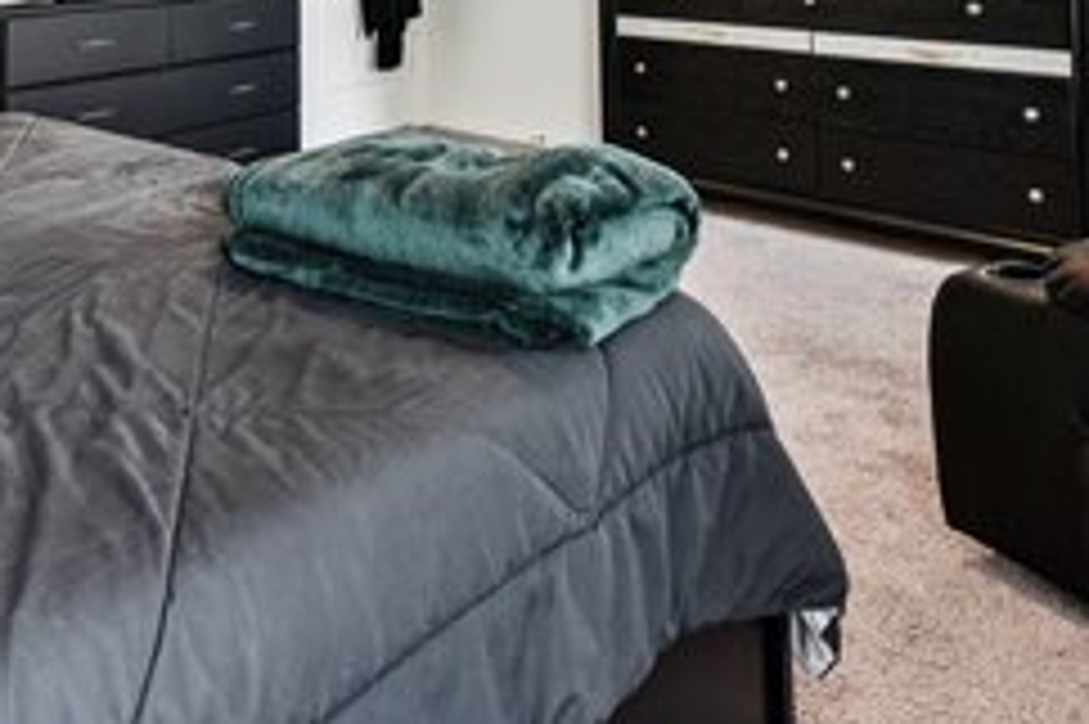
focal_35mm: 37
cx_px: 302
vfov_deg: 31.1
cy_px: -110
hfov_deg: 50.2
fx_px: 1118
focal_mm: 14
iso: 400
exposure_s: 1/13
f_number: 8
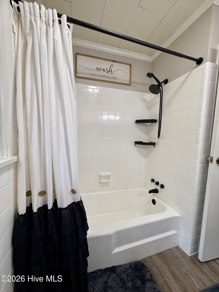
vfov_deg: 102.1
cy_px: 146
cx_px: 110
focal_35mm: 14
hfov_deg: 85.7
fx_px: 118
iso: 80
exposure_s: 1/120
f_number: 2.2
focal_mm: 2.22
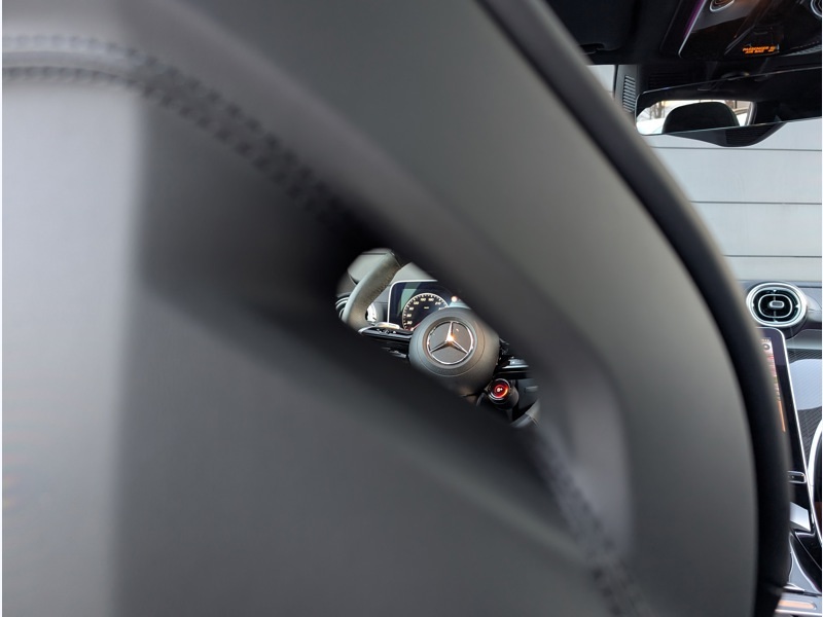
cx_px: 412
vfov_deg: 56.8
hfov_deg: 71.6
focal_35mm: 24
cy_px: 308
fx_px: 571
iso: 99
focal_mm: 6.9
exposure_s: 1/25
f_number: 1.68
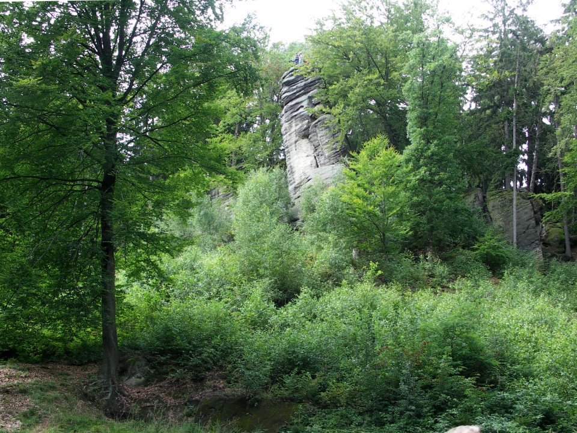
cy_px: 216
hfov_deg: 42.9
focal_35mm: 44
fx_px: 733
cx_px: 288
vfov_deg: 32.9
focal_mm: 11.4
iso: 100
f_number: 4.5
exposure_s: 1/125
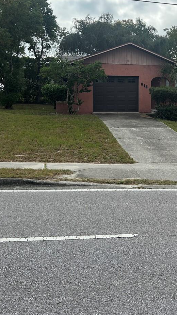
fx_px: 409
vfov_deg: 41.8
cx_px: 144
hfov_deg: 24.0
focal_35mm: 49
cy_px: 120
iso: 50
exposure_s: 1/4831
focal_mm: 5.7
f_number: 1.5
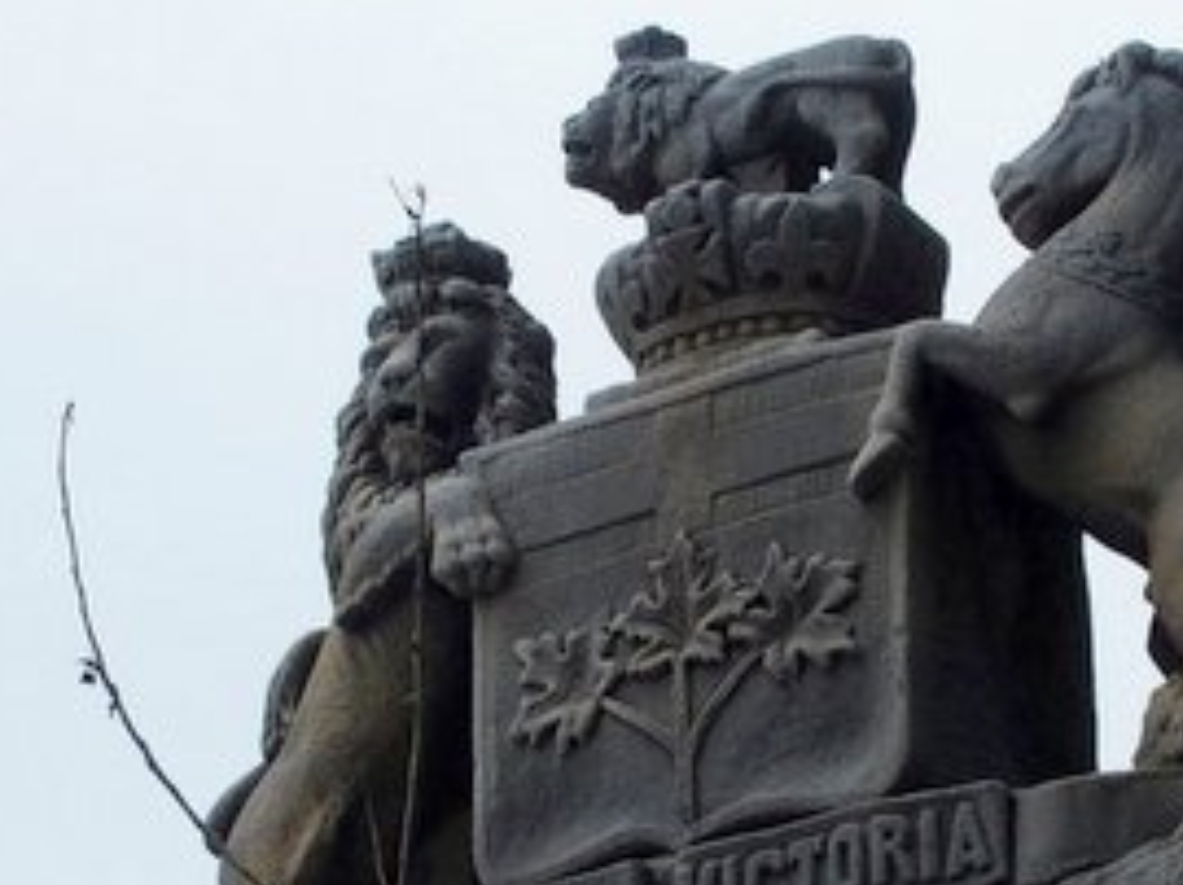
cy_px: 701
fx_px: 3039
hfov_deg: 22.0
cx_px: 705
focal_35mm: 89
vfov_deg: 16.5
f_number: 4.5
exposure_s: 1/800
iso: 100
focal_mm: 10.8
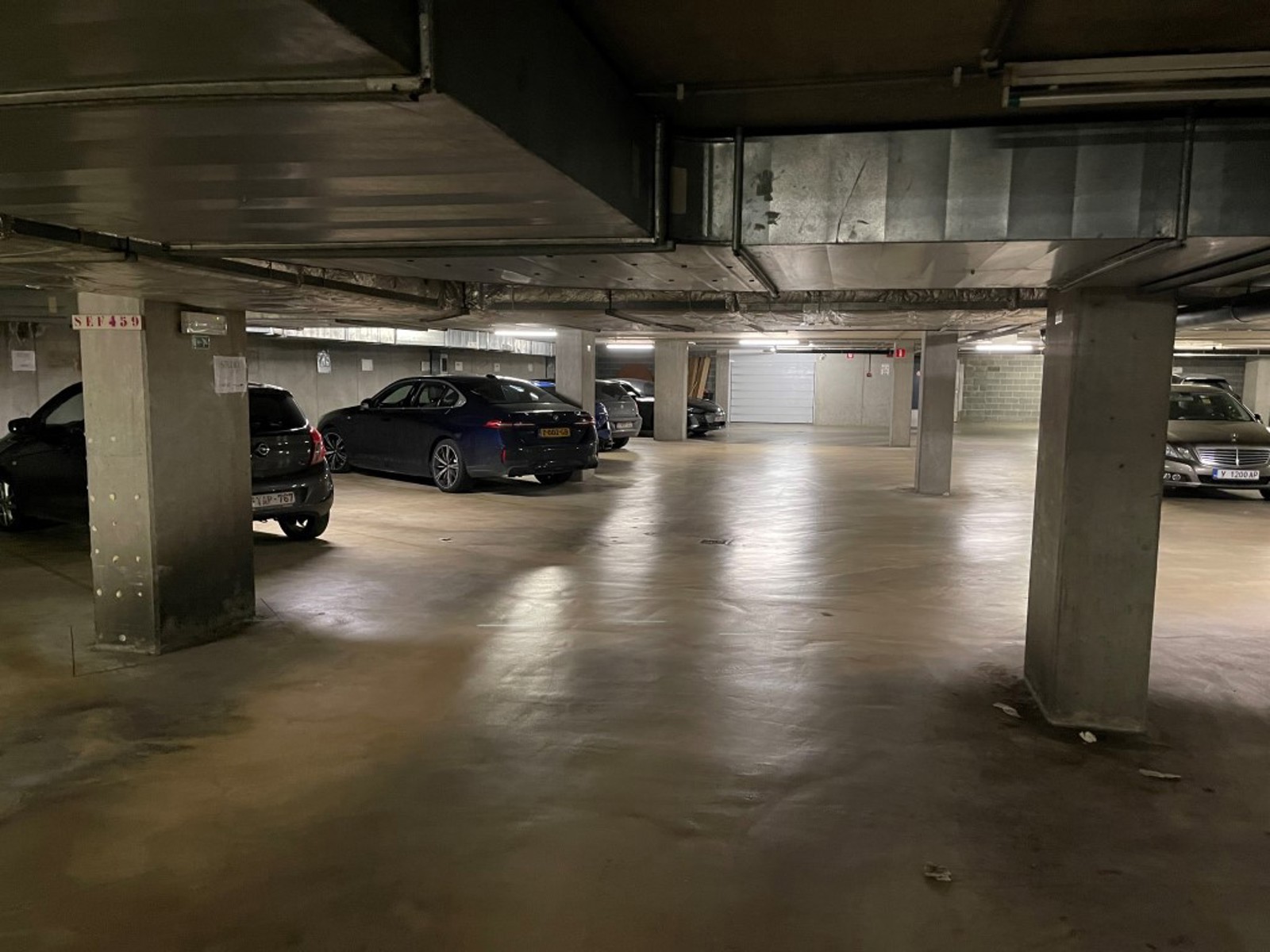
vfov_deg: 54.9
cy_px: 476
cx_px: 635
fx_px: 917
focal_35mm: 25
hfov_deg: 69.4
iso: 640
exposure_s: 1/33
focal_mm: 5.1
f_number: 1.6
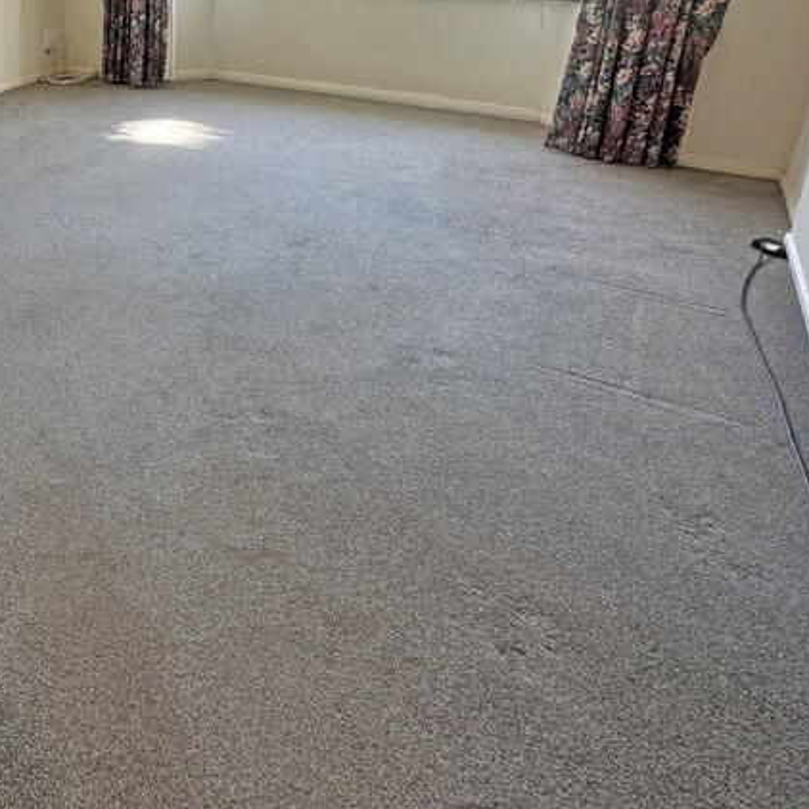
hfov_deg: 46.3
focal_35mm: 30
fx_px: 793
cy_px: 136
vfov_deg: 50.0
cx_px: 19
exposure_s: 1/99
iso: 80
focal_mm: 2.22
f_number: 2.2
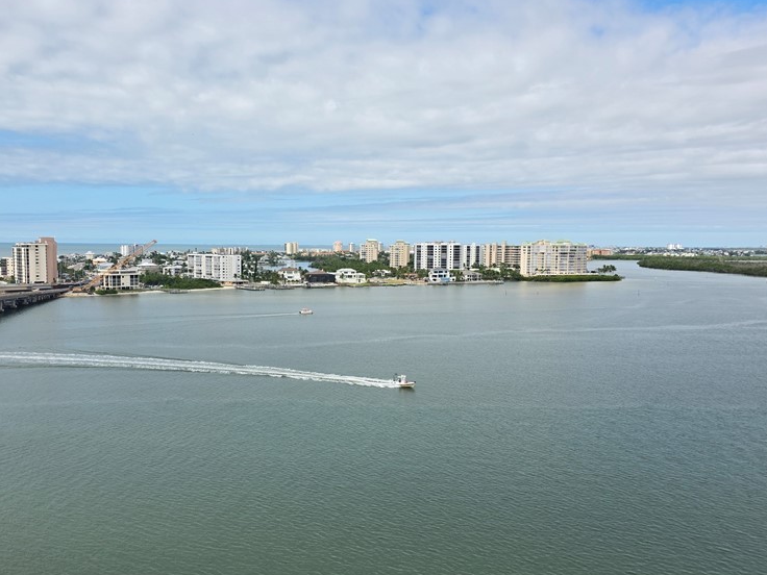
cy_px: 306
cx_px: 349
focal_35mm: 32
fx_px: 709
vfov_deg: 44.1
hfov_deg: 56.7
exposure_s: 1/5153
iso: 80
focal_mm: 6.3
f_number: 1.7
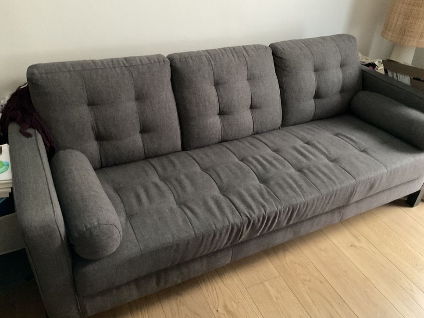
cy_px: 154
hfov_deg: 60.0
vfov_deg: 46.8
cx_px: 214
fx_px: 367
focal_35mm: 30
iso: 500
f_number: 1.8
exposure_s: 1/25
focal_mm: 3
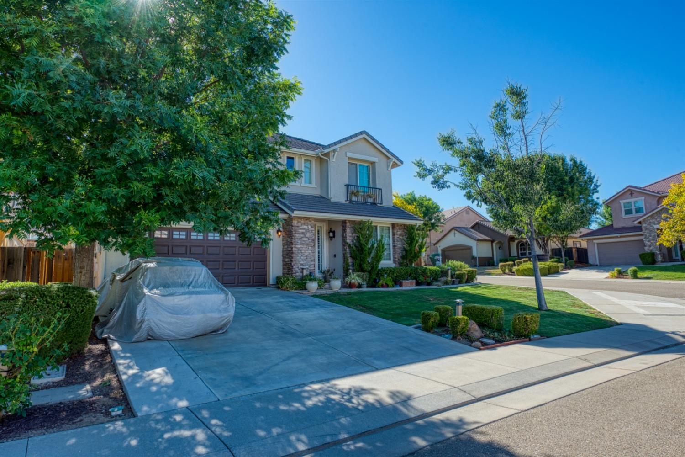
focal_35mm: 21
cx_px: 342
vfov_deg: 59.5
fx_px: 400
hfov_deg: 81.2
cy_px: 228
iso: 400
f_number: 10
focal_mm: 21
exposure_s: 1/200
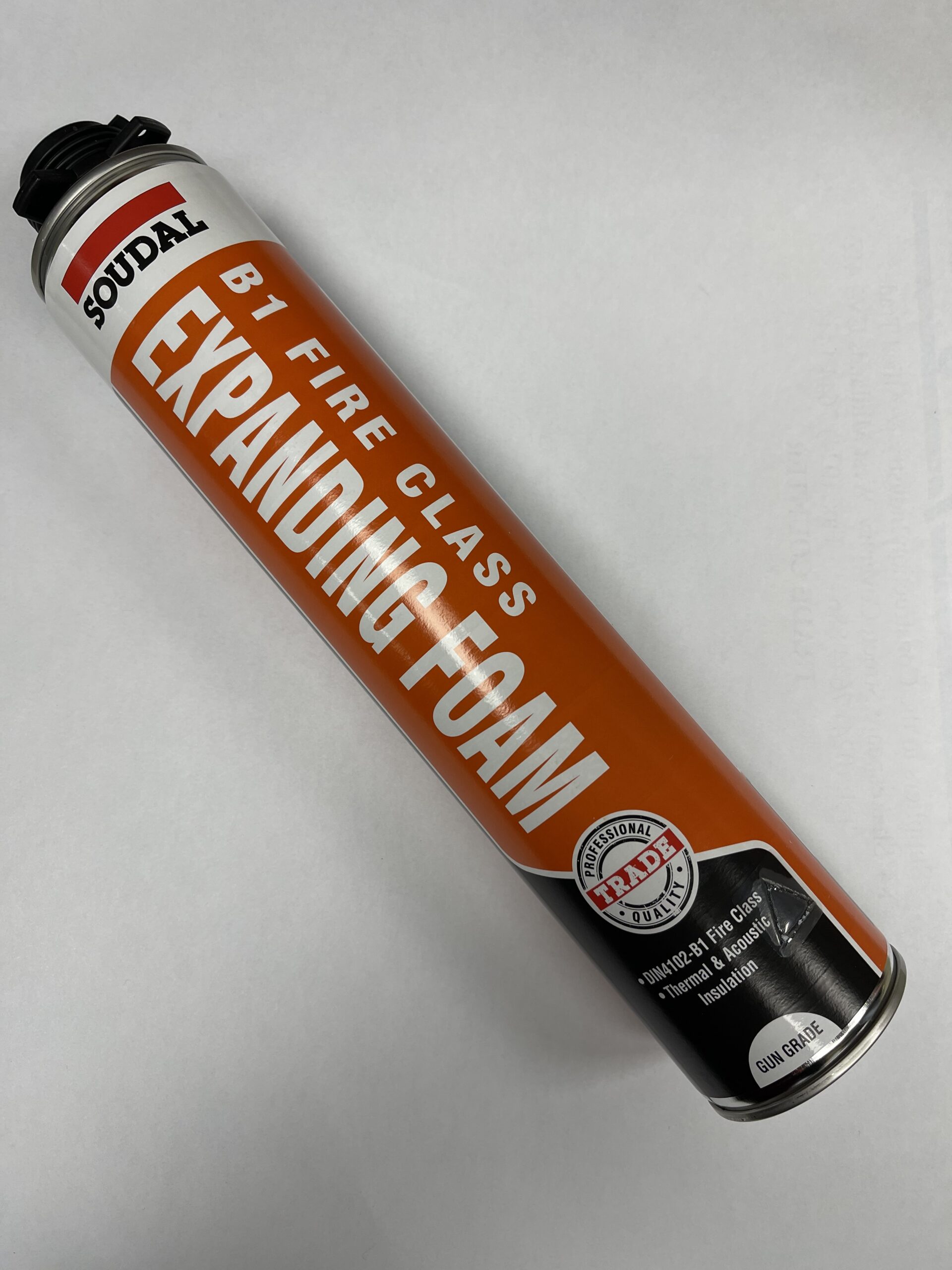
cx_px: 476
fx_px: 953
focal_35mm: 26
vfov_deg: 67.3
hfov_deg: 53.1
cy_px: 635
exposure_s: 1/100
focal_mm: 5.1
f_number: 1.6
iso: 50
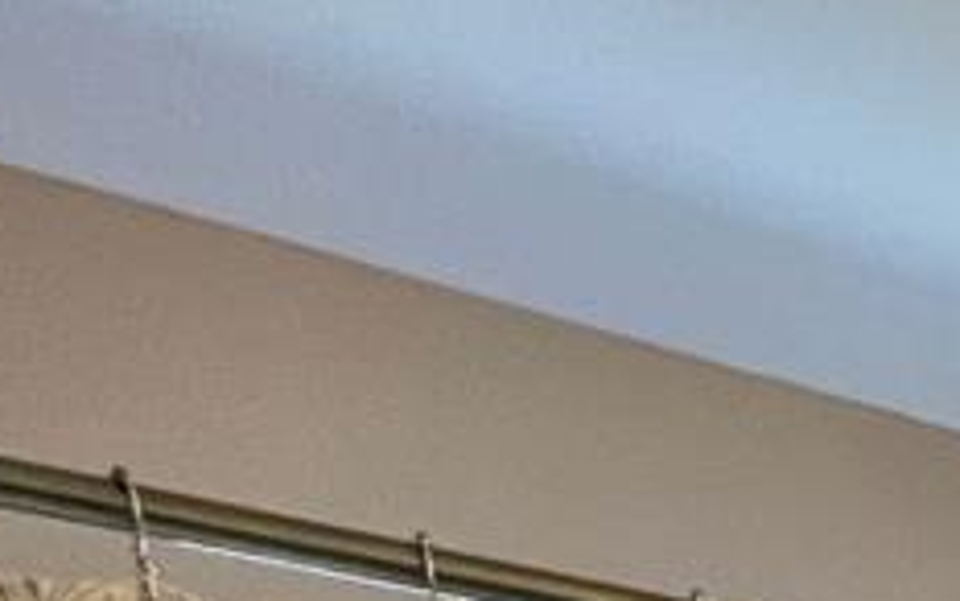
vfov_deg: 10.6
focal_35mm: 71
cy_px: 1910
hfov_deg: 20.5
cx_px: 1726
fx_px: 1859
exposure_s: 1/60
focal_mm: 1.57
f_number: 1.8
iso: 200
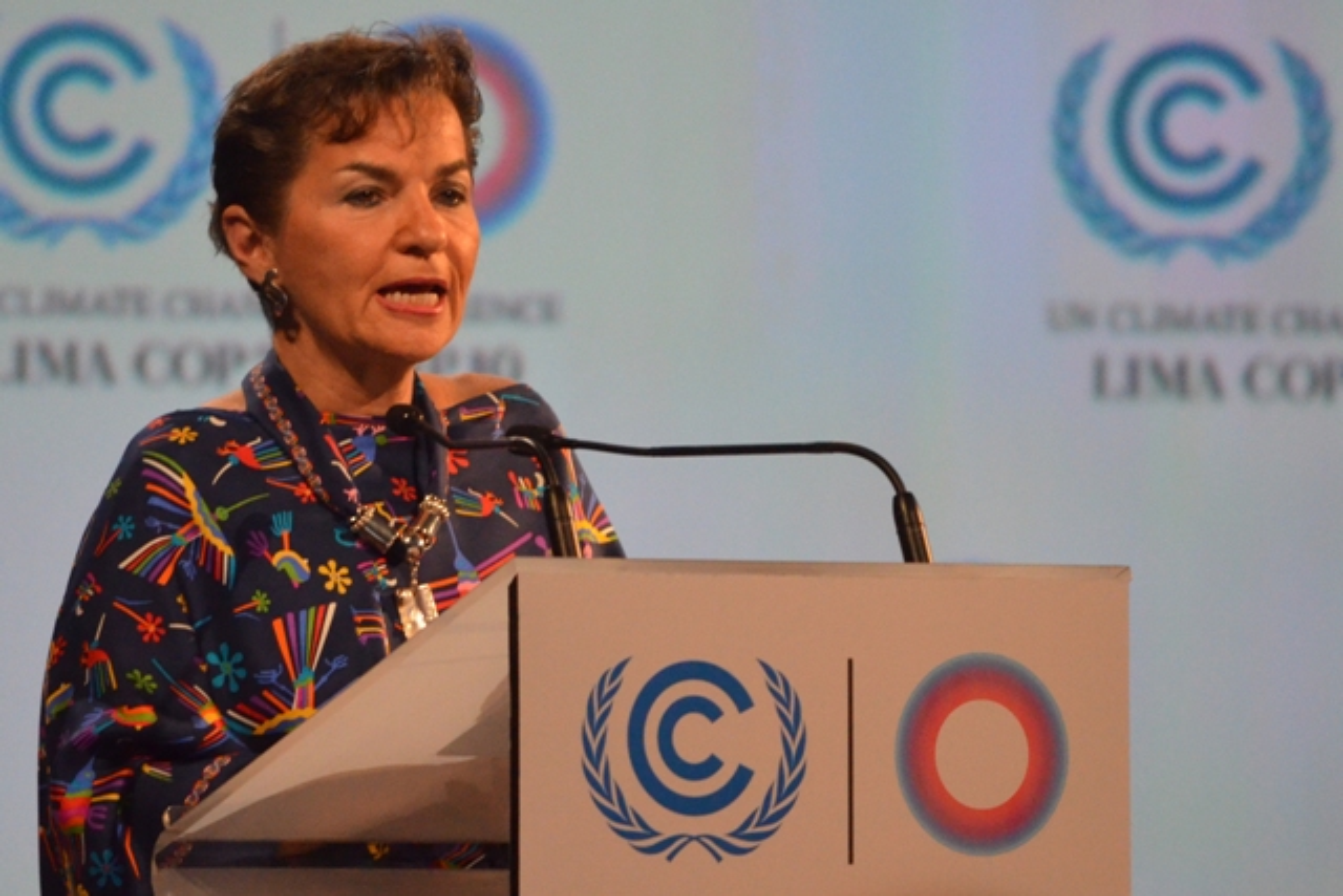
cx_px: 672
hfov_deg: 4.6
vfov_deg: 3.1
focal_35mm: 450
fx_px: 16790
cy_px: 448
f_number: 5.6
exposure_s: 1/400
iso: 3200
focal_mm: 300
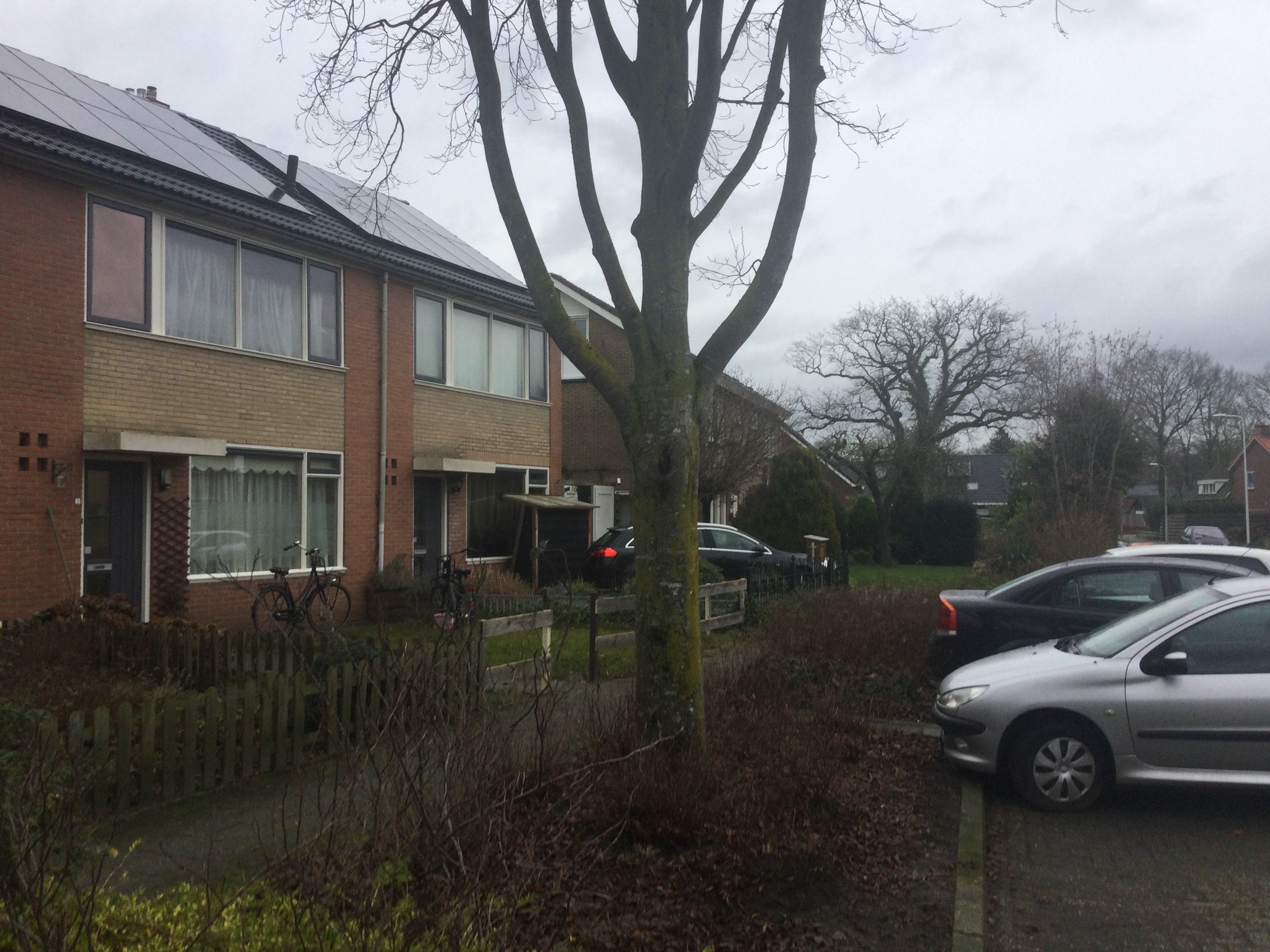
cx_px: 623
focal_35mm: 32
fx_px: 1174
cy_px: 471
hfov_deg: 56.8
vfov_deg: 44.2
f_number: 2.4
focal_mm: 3.3
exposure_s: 1/50
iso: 32
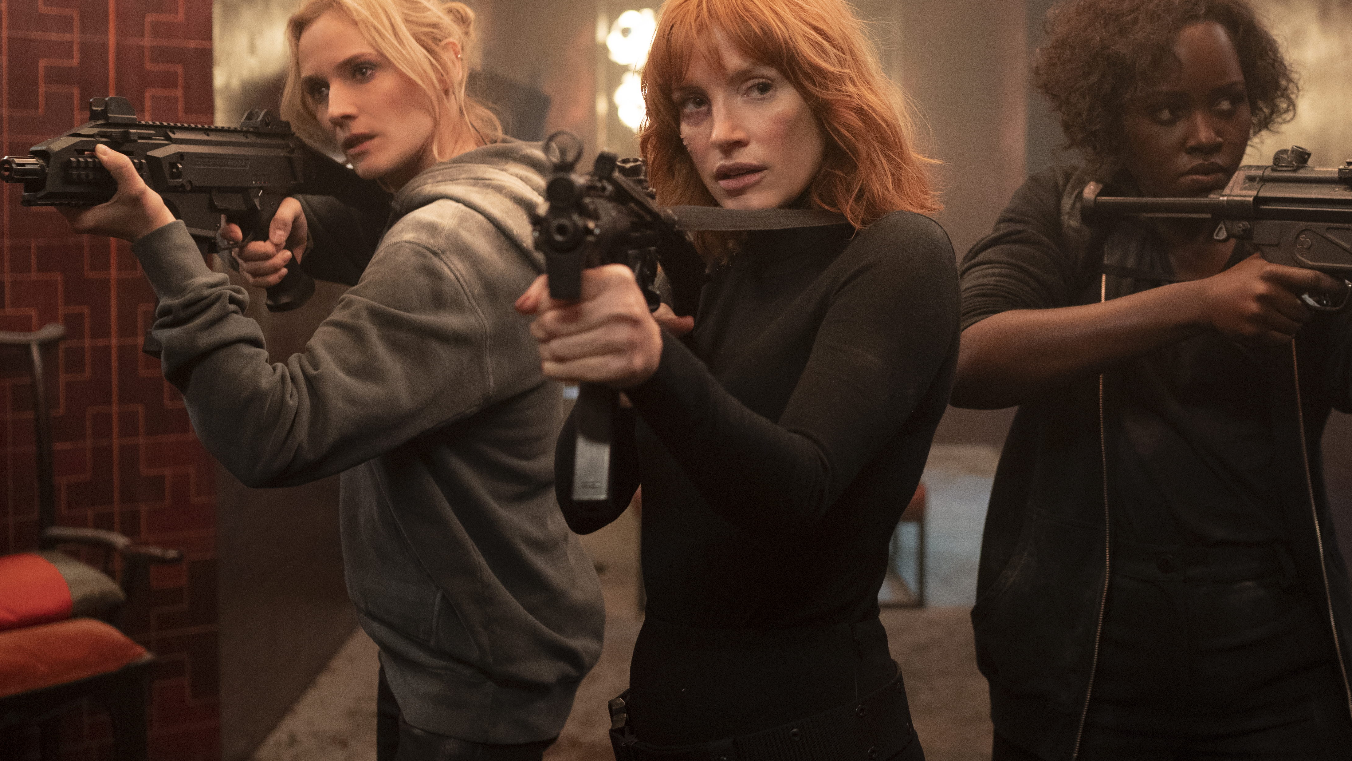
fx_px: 1792
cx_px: 841
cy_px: 250
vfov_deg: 23.8
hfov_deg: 41.0
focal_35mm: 50
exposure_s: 1/125
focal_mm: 35
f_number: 2.5
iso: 4000
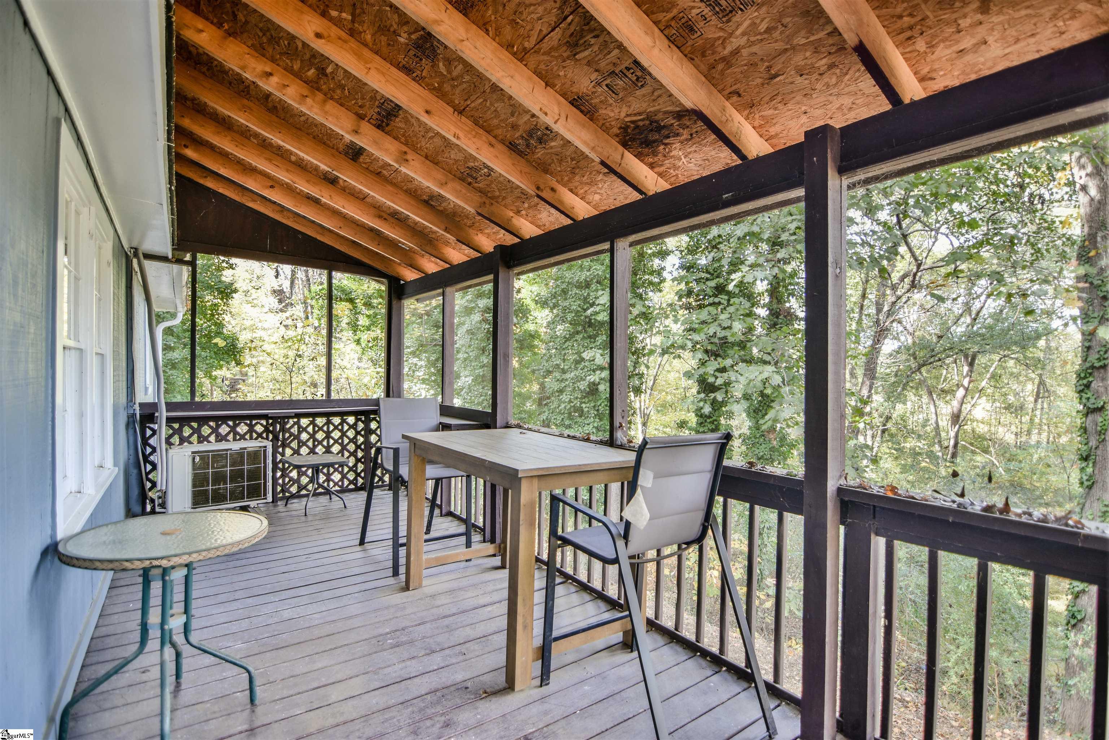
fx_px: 508
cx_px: 554
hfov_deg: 95.0
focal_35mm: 16
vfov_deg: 72.1
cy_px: 370
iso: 100
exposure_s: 1/10
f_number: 2.8
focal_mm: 11
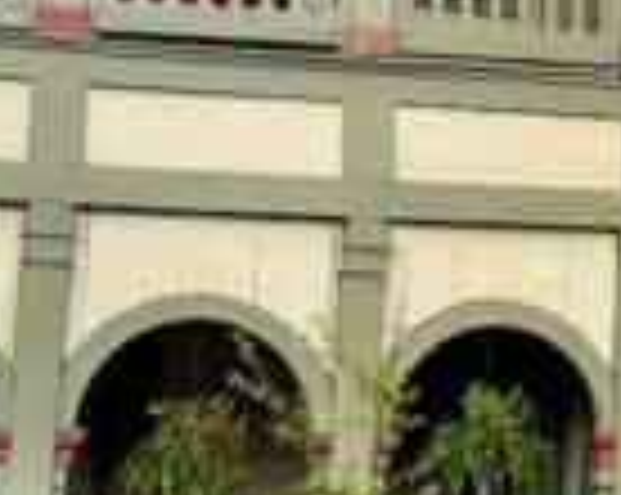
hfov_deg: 10.1
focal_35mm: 174
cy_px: 54
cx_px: 1314
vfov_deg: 8.8
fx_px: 3193
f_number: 1.78
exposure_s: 1/1289
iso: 80
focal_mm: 6.86
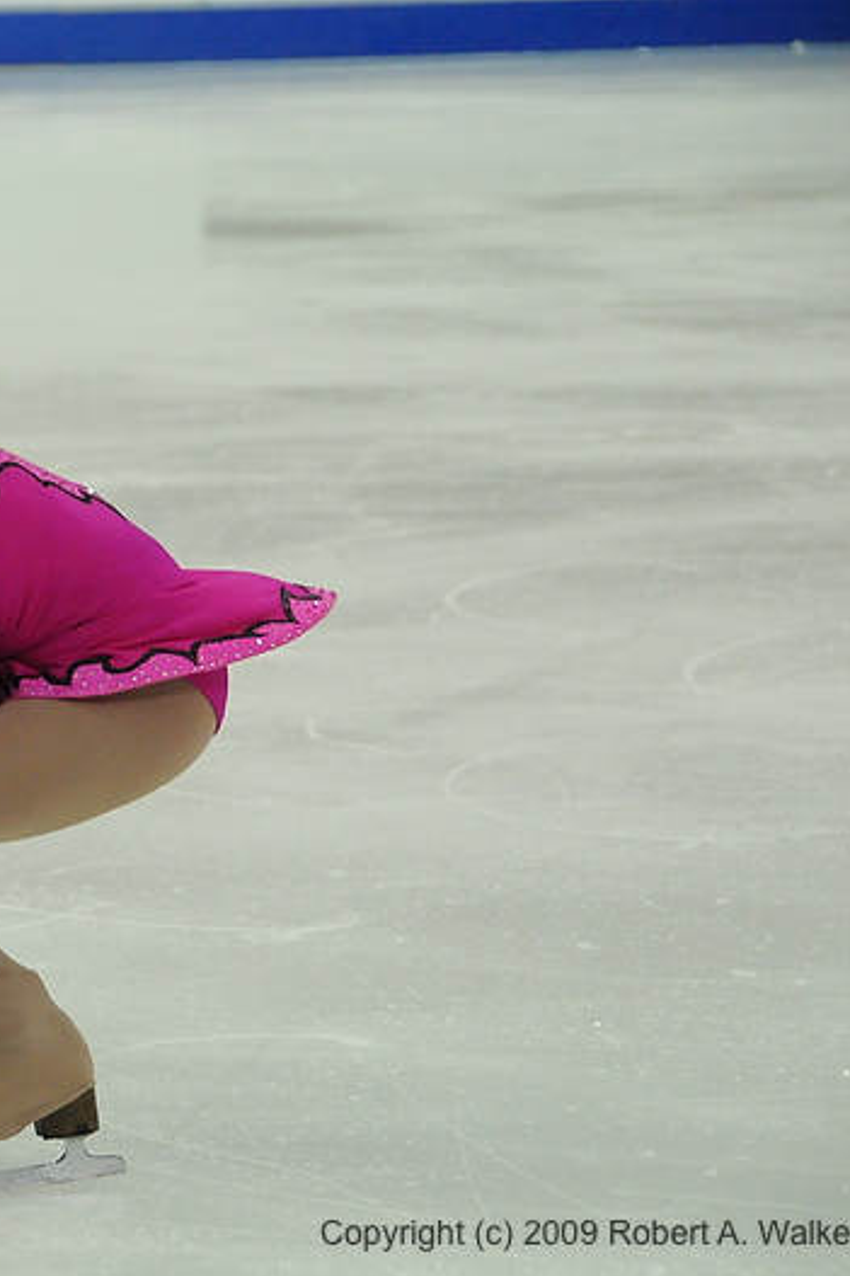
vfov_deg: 8.6
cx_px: -58
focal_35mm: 239
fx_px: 8461
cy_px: 640
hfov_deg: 5.7
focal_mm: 105
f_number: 5.6
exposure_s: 1/1250
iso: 3200
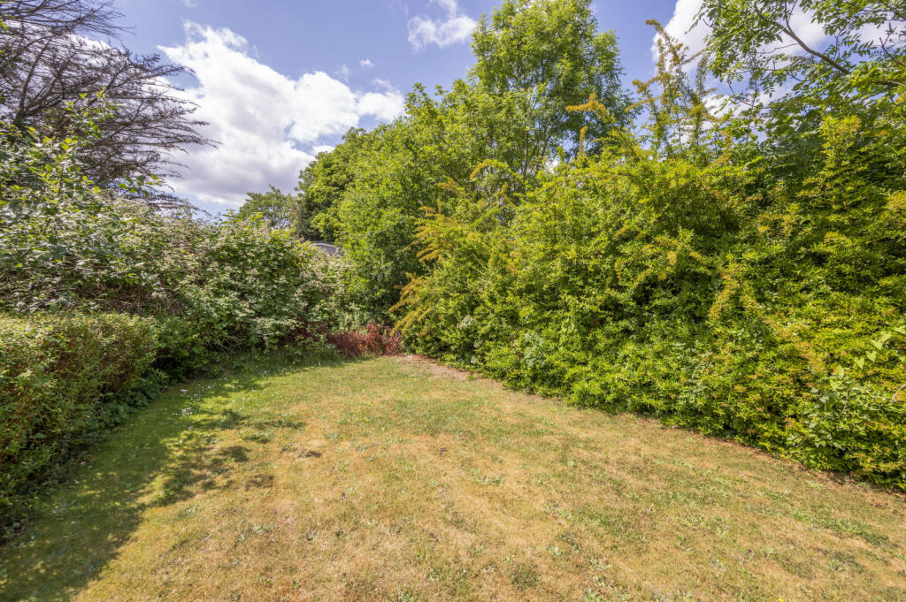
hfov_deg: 104.3
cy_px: 301
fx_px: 352
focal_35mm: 14
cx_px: 453
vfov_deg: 81.1
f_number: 8
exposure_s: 1/320
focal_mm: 14
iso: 200
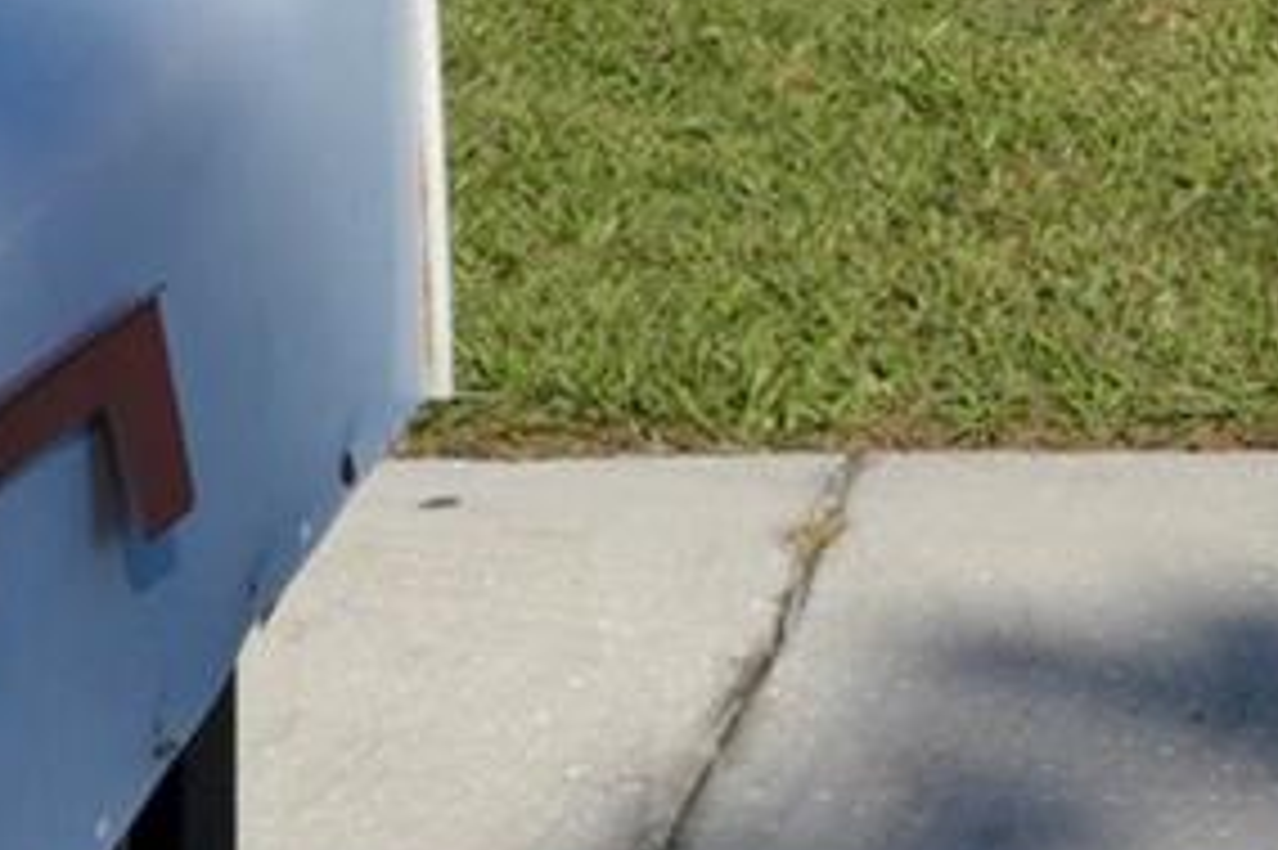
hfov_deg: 11.9
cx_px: 1606
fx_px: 5996
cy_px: -868
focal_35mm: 169
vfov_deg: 7.8
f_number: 11
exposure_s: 1/640
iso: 160
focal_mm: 20
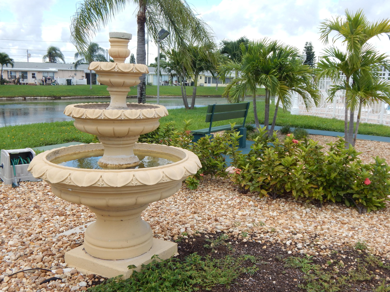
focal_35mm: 34
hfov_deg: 54.0
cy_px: 146
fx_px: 383
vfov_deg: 41.8
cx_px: 195
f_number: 3.3
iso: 125
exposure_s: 1/500
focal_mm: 6.1
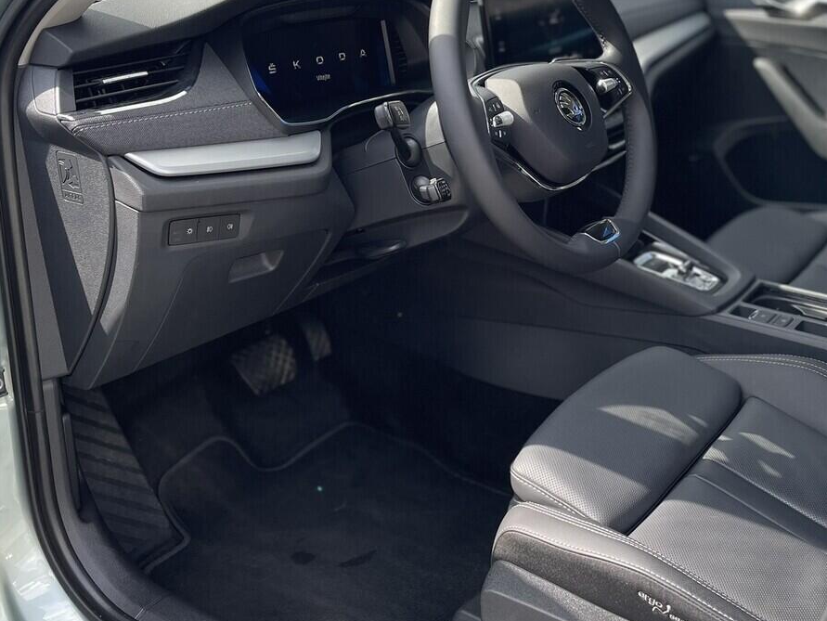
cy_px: 260
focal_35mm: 42
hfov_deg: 44.0
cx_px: 562
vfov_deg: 34.3
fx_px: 1004
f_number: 1.6
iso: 50
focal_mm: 4.2
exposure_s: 1/520
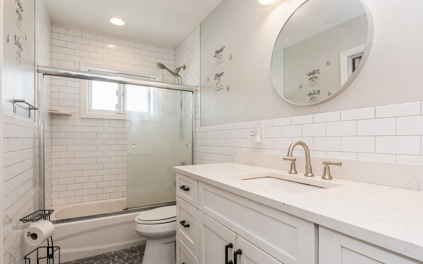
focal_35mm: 19
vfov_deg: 62.2
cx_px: 208
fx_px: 219
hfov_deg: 88.0
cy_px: 140
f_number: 11
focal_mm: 18
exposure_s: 1/30
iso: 400
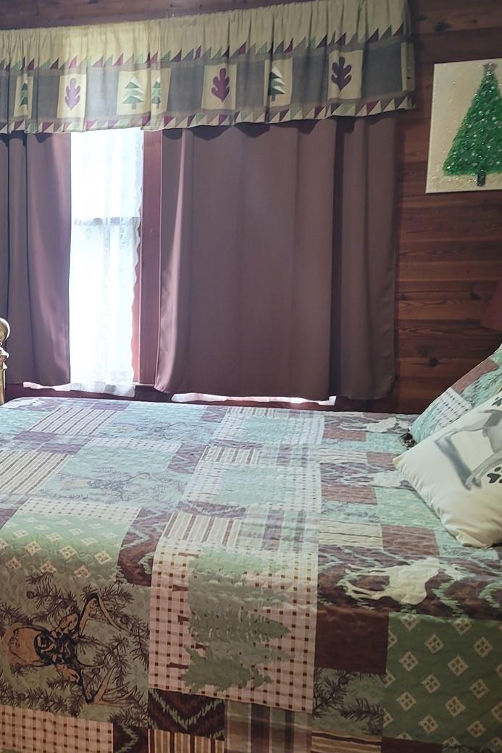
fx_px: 837
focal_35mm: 40
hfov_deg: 31.6
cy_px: 366
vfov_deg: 48.5
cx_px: 41
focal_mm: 7
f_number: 1.8
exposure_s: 1/40
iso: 250
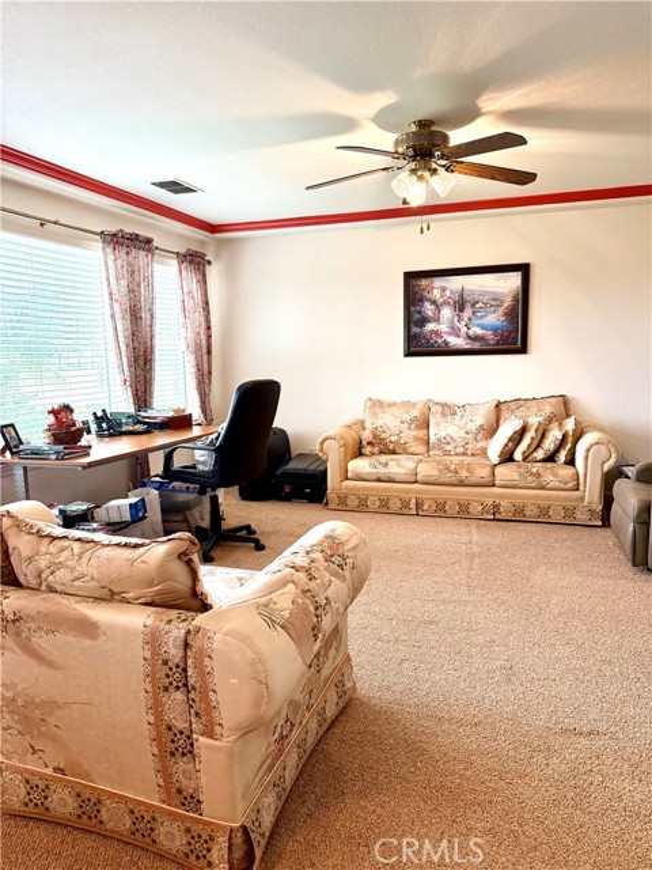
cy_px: 435
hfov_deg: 56.8
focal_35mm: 24
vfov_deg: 71.6
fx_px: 603
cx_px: 326
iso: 320
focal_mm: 6.76
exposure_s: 1/120
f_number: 1.78
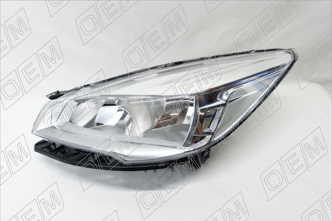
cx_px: 166
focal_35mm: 24
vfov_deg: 53.2
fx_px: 221
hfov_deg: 73.7
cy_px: 110
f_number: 3.5
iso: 200
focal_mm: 16
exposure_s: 1/45
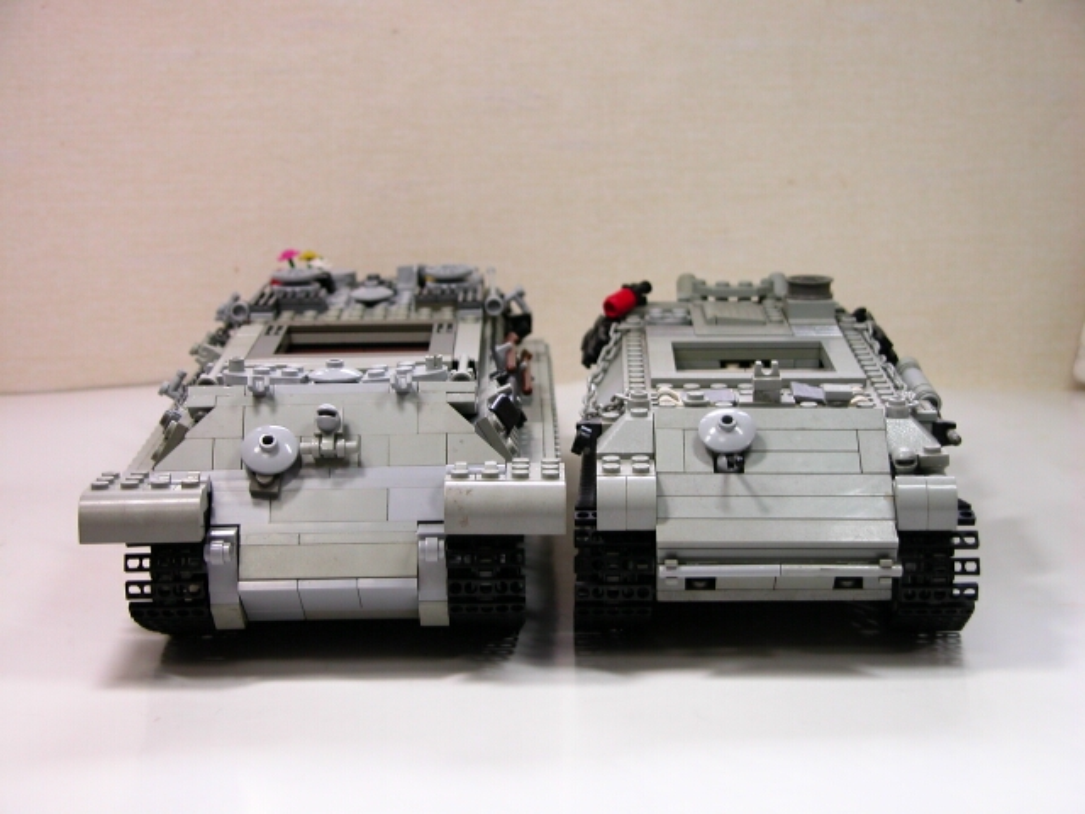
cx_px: 542
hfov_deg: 27.8
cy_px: 407
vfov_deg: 21.0
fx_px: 2194
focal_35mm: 70
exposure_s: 1/30.9
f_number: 3.3
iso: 100
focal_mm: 17.8
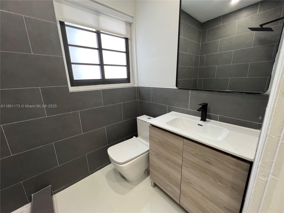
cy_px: 106
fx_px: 107
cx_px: 142
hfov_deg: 106.2
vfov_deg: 89.9
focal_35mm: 13
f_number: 1.8
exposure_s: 1/120
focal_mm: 1.57
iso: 200
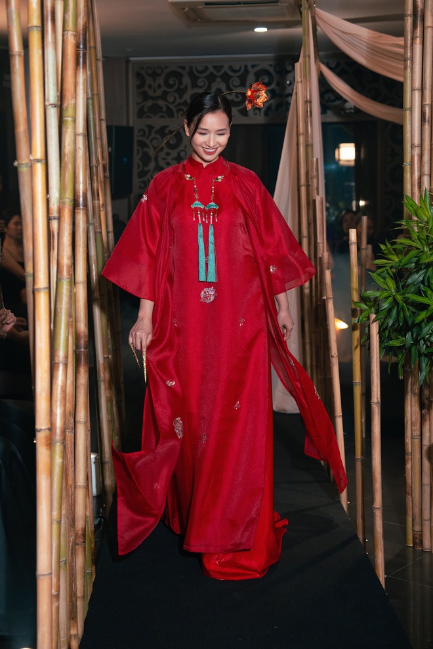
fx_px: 956
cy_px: 324
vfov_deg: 37.5
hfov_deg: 25.5
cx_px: 216
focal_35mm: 53
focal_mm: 53
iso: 800
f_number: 3.2
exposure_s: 1/500
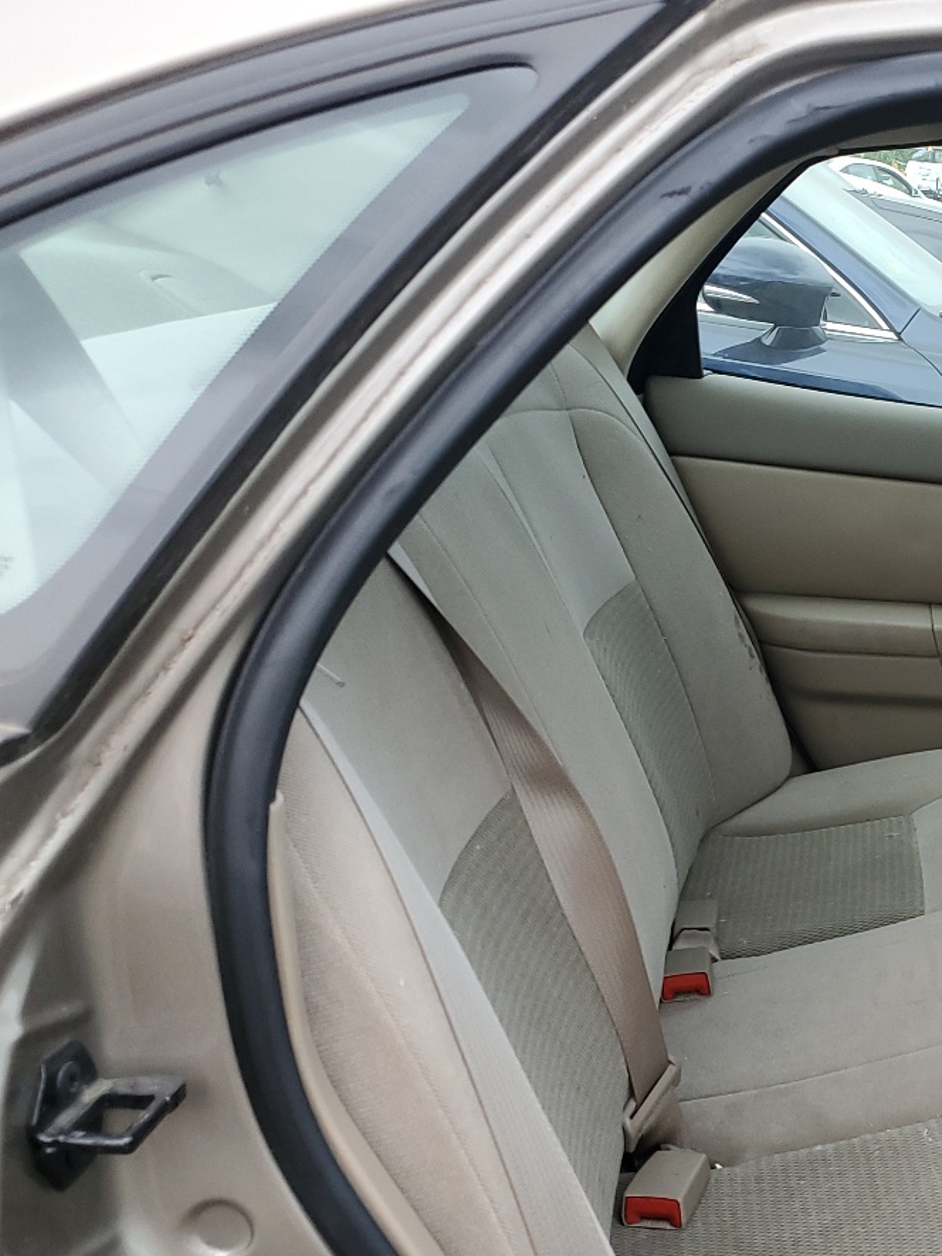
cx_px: 1021
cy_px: 829
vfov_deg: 40.0
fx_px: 1705
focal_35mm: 47
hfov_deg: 28.3
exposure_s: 1/100
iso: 64
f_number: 1.5
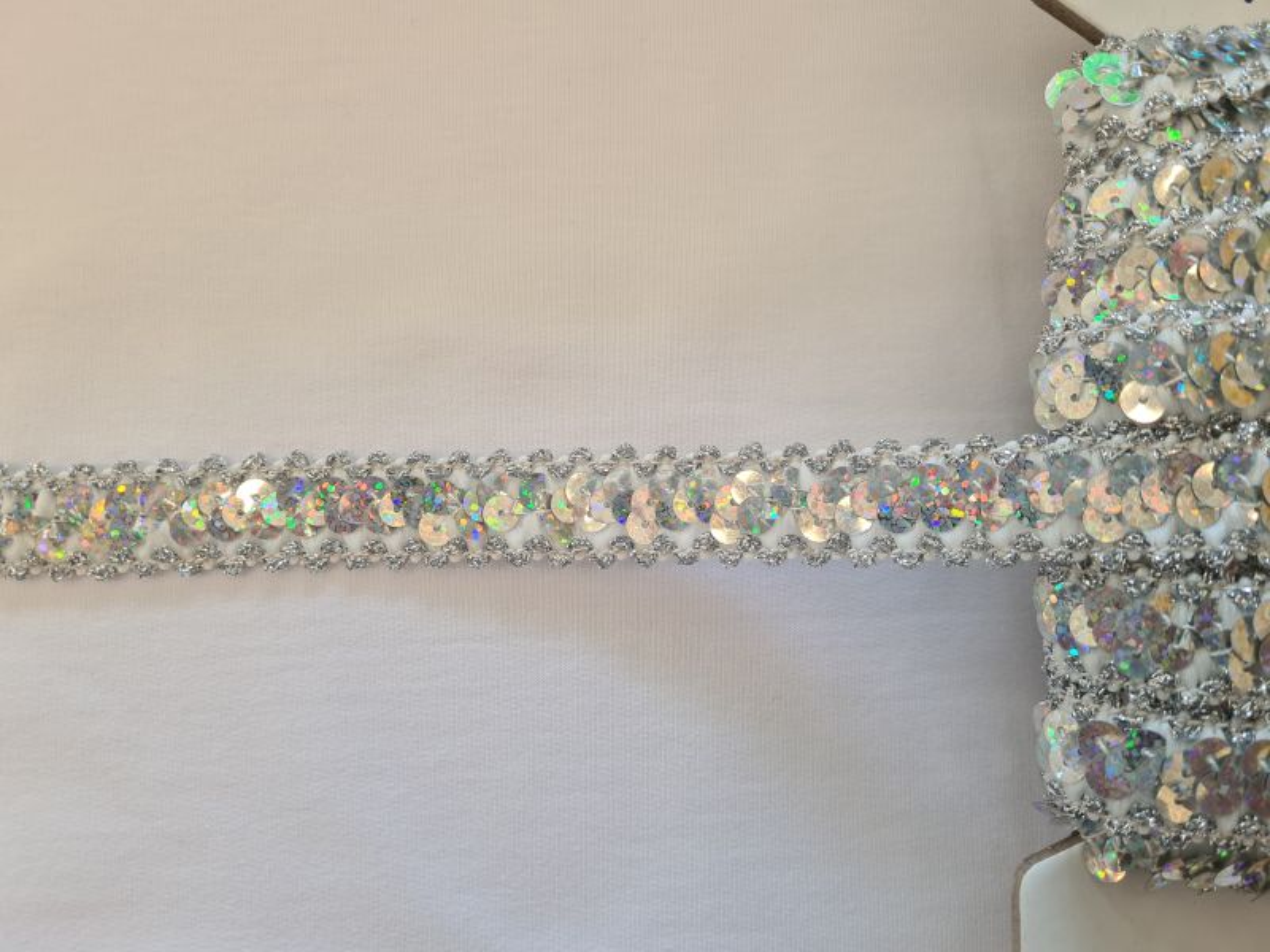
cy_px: 476
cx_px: 635
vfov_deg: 53.1
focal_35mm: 26
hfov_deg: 67.3
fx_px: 954
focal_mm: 5.4
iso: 64
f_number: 1.8
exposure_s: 1/100
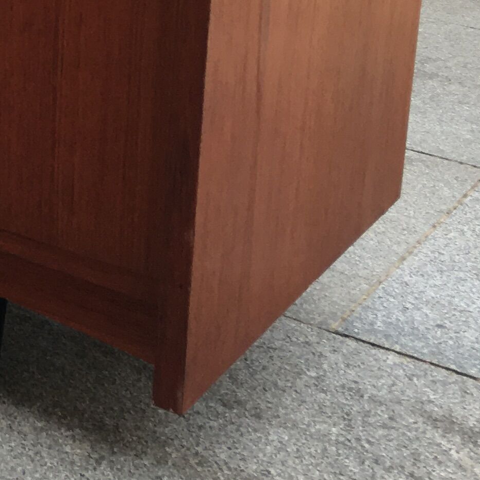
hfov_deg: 13.7
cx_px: -429
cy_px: -121
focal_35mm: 111
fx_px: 1741
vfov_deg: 15.1
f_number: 2.2
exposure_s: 1/300
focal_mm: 4.15
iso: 25
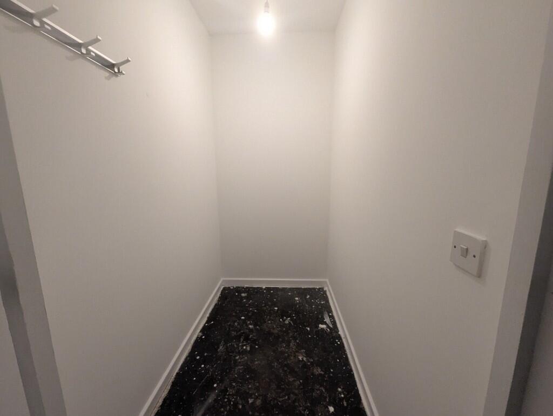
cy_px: 208
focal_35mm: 13
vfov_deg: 90.1
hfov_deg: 106.1
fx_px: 208
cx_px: 276
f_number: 2.2
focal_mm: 1.95
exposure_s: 1/178
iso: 513
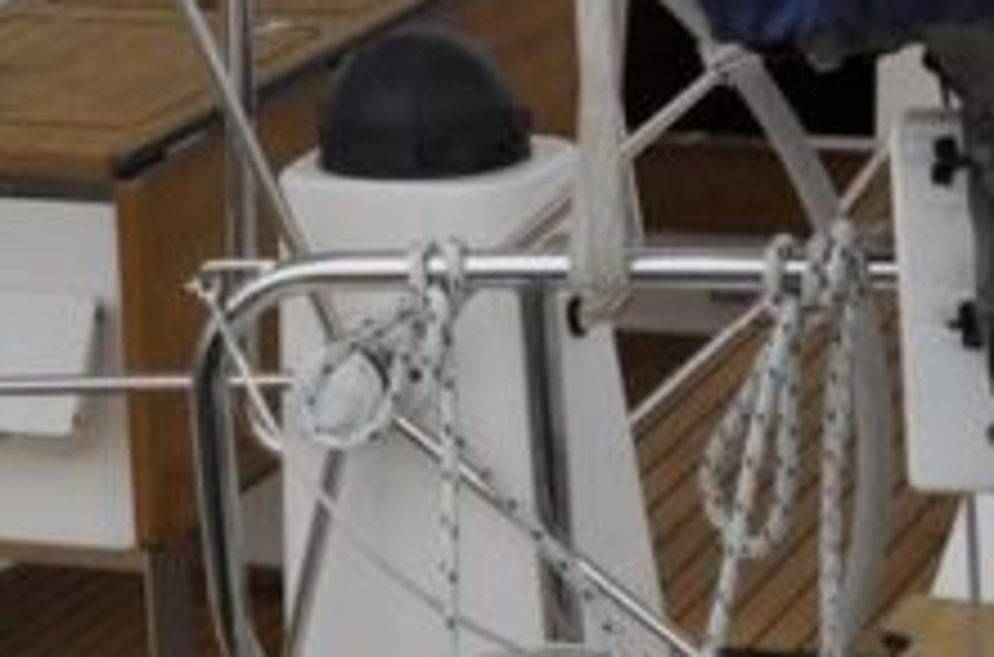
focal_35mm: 195
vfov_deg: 7.0
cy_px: -72
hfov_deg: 10.5
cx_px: 207
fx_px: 5369
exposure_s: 1/200
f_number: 7.1
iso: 200
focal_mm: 28
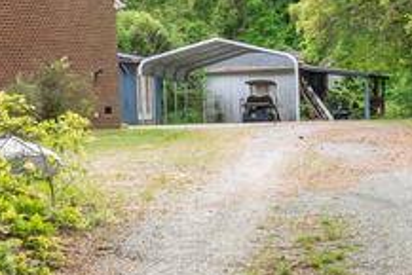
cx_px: 207
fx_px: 1294
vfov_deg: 12.0
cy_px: 9
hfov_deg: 18.1
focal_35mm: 113
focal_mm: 24
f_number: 4
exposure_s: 1/160
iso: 160
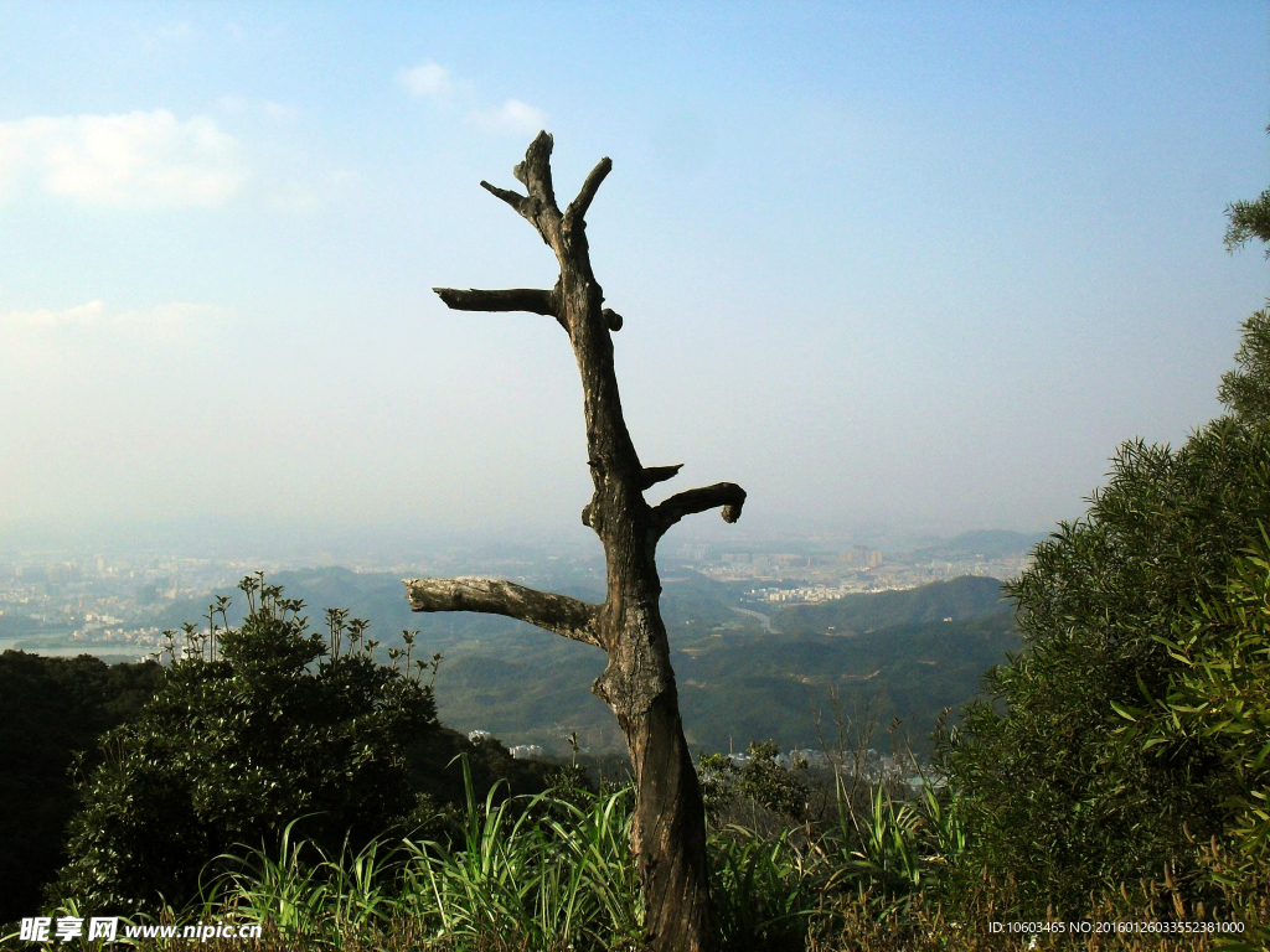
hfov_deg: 49.0
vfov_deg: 37.7
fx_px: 1394
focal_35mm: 38
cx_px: 635
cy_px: 476
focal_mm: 6.3
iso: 80
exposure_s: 1/250
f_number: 8.3
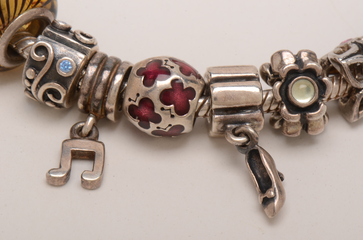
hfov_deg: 16.1
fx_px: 1283
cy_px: 120
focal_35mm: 128
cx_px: 182
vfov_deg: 10.7
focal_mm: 85
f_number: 29
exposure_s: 1/160
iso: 100
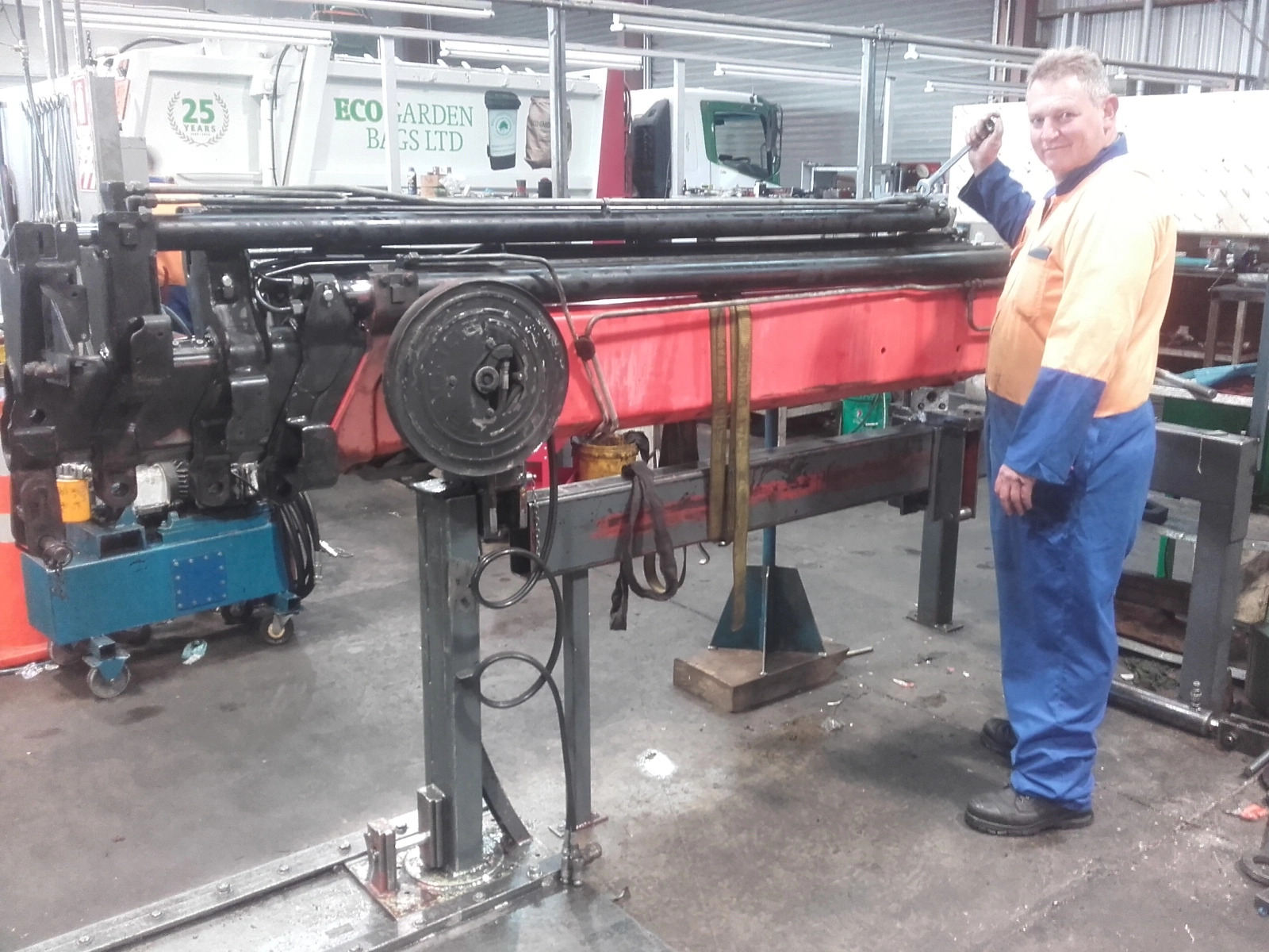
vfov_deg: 45.4
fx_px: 1136
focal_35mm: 31
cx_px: 634
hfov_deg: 58.4
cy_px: 476
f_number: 2.2
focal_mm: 3.31
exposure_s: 1/8
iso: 170
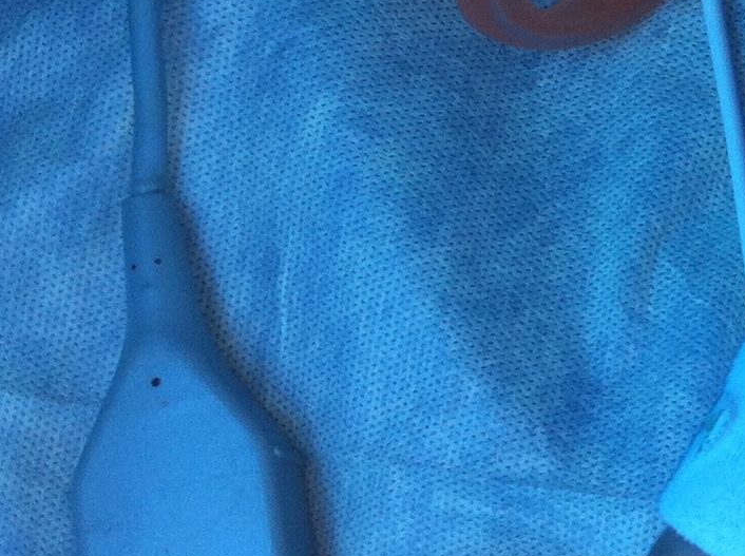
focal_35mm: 124
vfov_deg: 11.9
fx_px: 2664
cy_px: 213
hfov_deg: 14.7
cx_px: 1150
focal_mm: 3.85
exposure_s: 1/120
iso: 80
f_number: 2.8
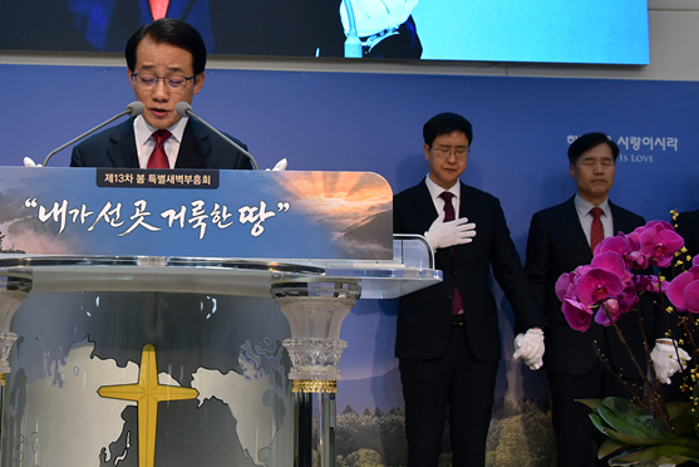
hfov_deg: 32.2
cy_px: 183
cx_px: 169
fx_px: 1185
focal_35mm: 61
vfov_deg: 22.2
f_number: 5.6
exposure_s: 1/160
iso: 1250
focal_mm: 34
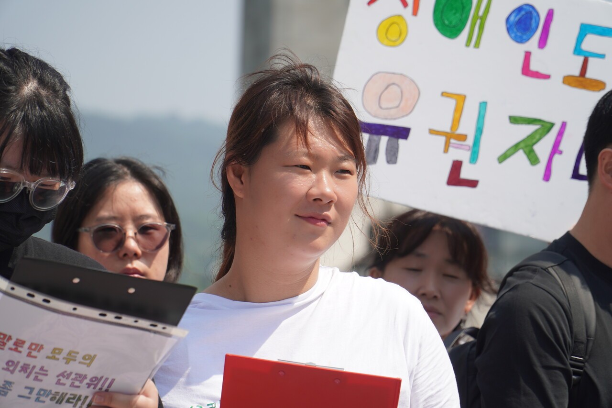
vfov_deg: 8.7
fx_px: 2677
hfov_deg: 13.0
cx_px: 306
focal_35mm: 158
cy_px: 204
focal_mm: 105
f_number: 4.5
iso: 100
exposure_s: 1/640
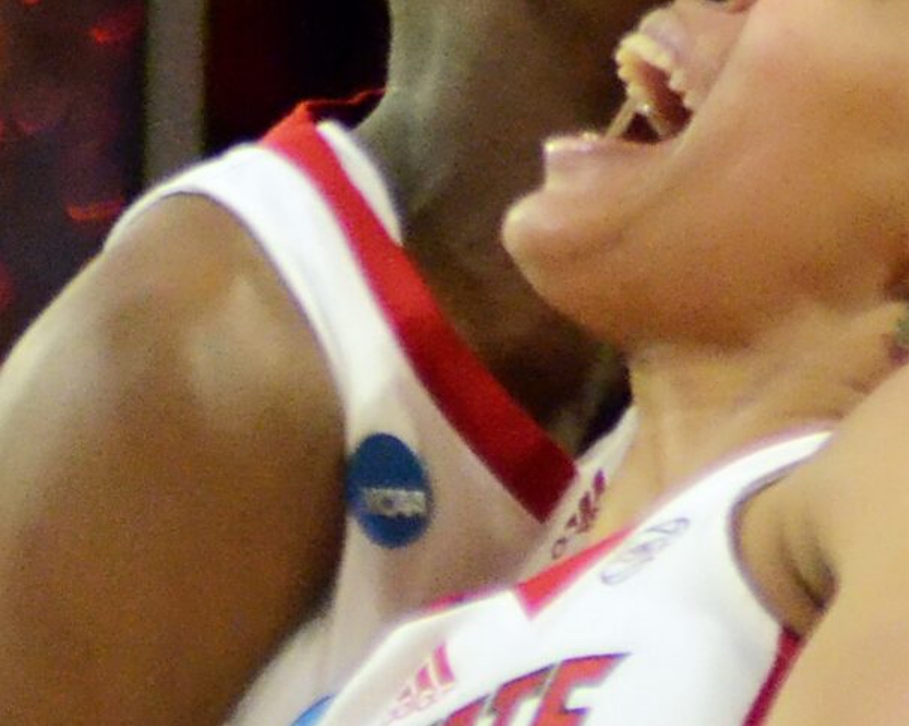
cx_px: 431
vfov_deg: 1.5
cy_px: 549
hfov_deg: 1.9
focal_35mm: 1008
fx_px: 27105
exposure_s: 1/640
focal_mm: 170
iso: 5000
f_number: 4.5
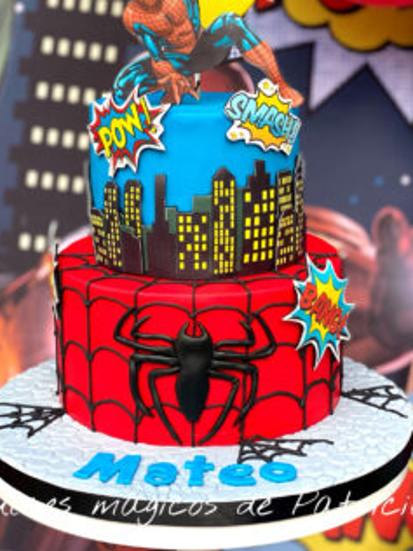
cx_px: 200
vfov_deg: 27.3
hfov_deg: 20.7
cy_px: 196
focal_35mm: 71
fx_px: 1129
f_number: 2
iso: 50
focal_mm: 6
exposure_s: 1/122
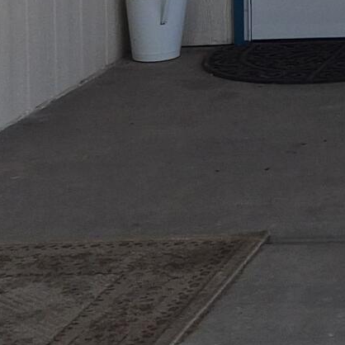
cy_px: -335
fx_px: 1646
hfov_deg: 10.4
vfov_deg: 10.9
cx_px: 825
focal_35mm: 146
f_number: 1.8
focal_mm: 5.4
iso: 80
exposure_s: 1/1800
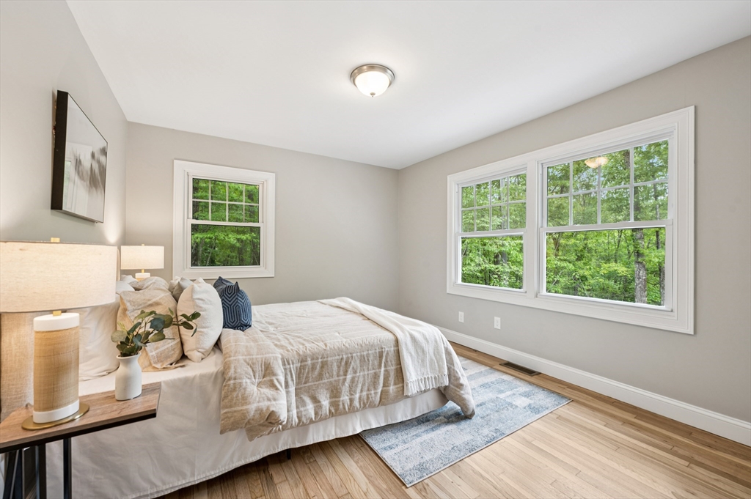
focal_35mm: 14
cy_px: 250
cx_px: 376
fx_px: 292
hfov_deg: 104.3
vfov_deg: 81.1
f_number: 8
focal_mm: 14
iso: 100
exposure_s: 1/6
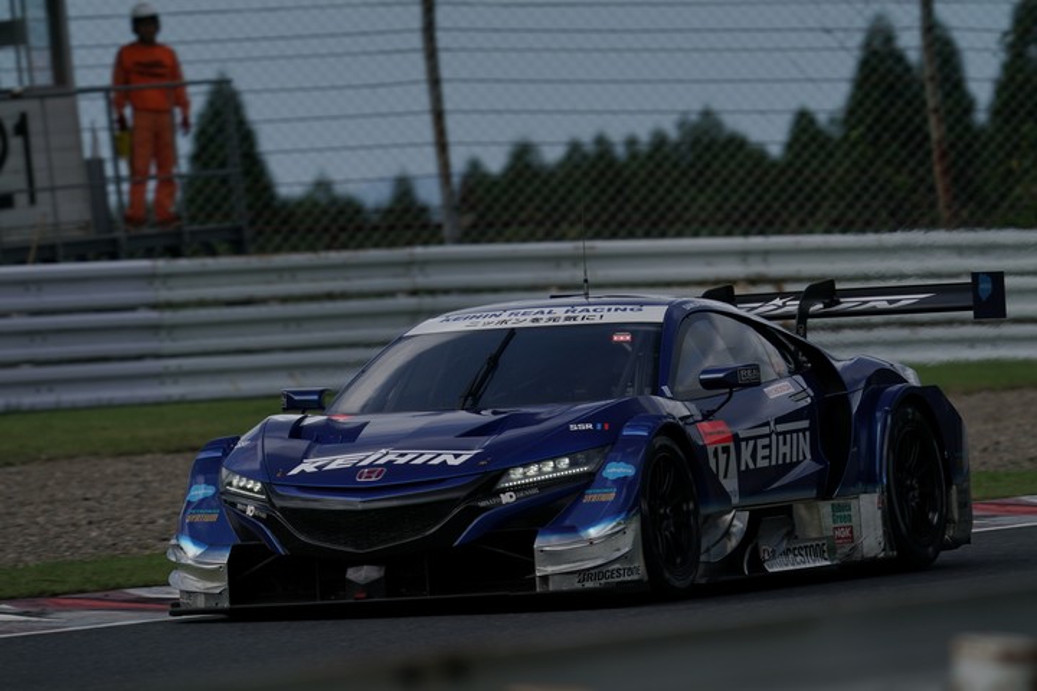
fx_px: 15525
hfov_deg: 3.8
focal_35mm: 539
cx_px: 518
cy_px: 346
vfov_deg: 2.6
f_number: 9
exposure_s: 1/1000
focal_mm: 539
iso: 200
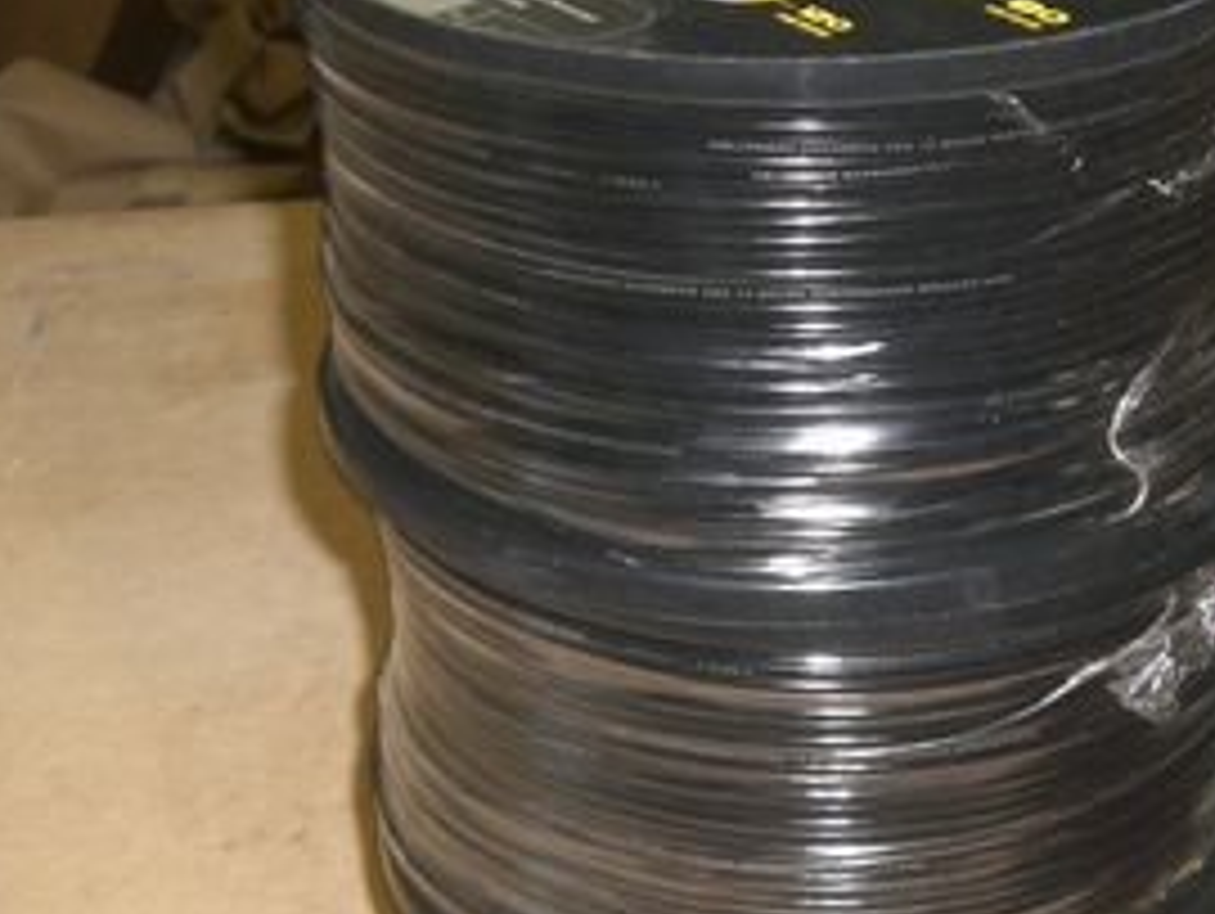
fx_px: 3162
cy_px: 711
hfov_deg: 21.6
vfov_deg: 16.3
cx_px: 842
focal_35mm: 90
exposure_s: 1/60
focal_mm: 6.2
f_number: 2.7
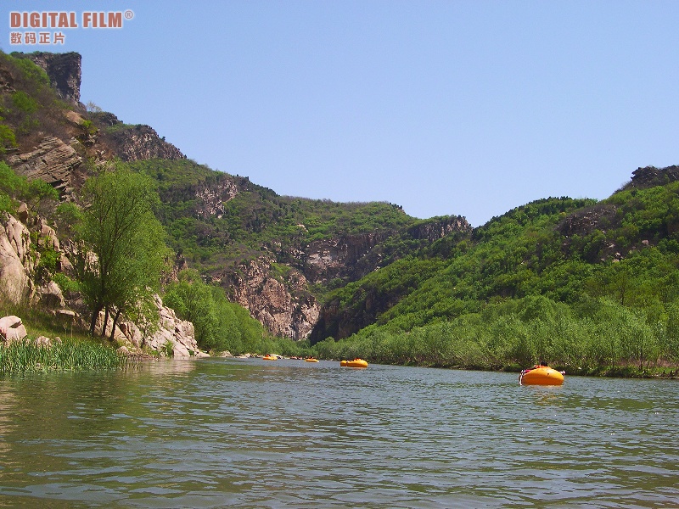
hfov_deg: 49.0
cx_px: 340
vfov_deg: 37.7
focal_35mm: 38
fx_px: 745
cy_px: 254
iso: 100
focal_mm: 8
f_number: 7.6
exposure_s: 1/184
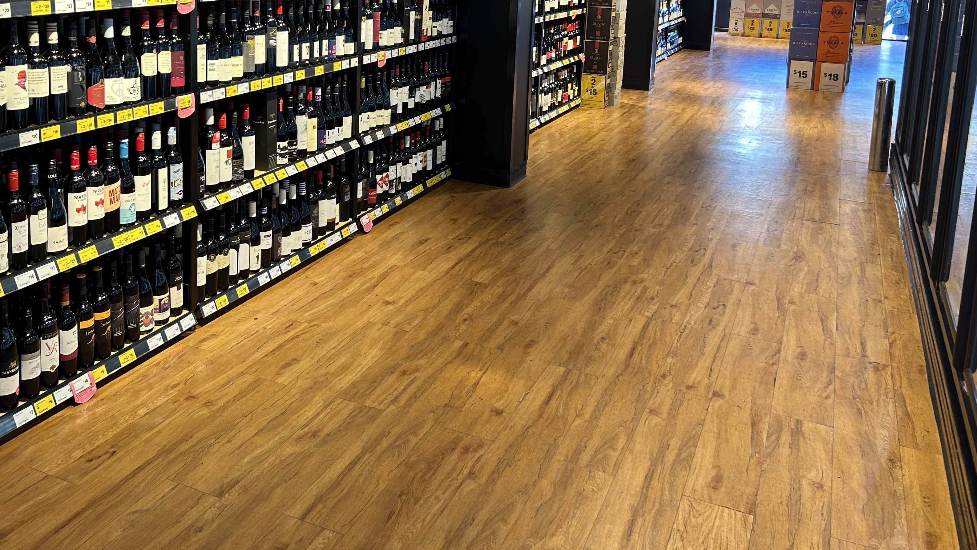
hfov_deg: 54.6
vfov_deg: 31.7
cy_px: 89
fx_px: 933
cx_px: 357
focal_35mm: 36
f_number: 1.5
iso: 64
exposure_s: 1/50
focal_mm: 5.7
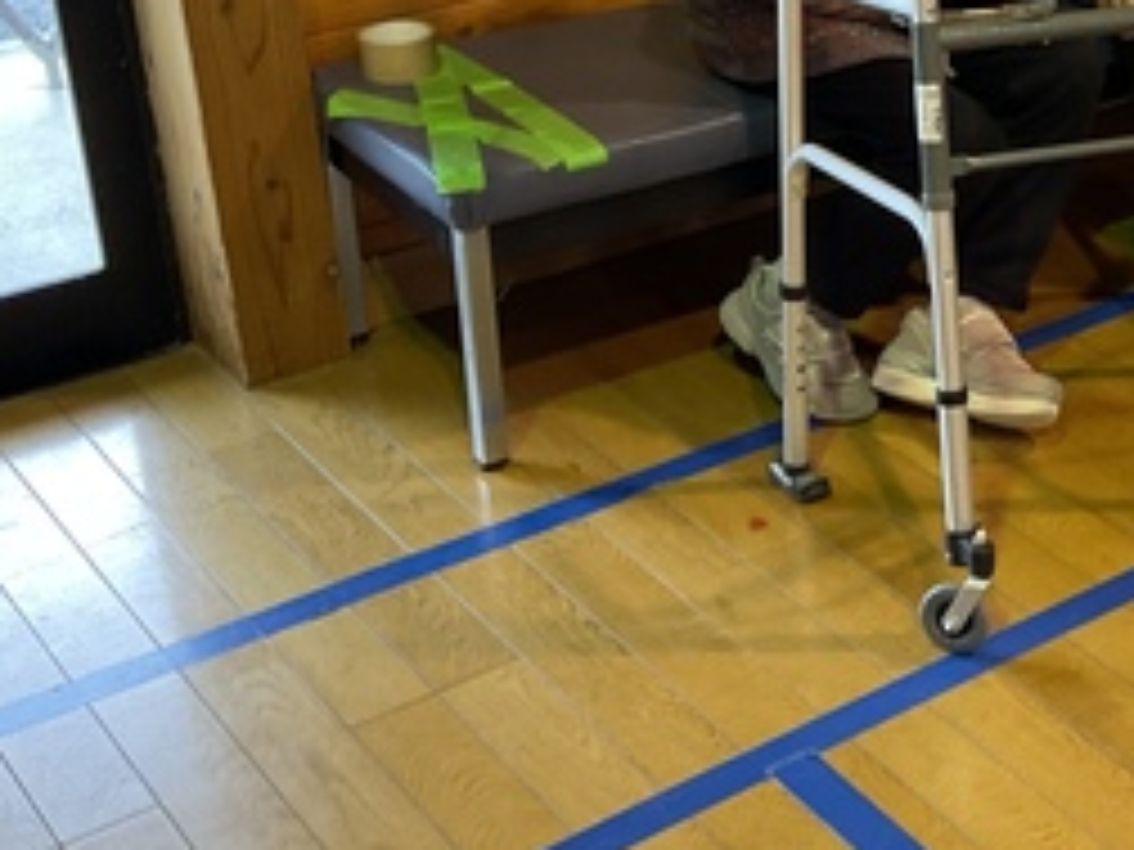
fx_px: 2260
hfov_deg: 26.7
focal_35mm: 69
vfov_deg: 21.1
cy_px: 211
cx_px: 1120
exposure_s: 1/60
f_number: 1.8
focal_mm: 3
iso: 100
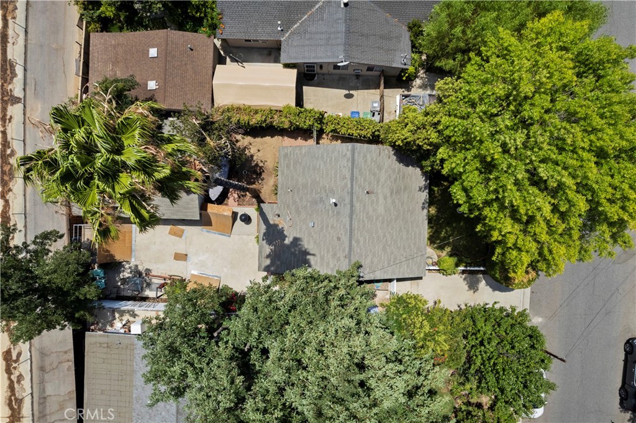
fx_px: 389
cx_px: 318
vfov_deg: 57.2
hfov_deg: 78.6
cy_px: 212
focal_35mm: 22
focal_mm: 8.38
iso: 120
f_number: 2.8
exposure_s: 1/2000
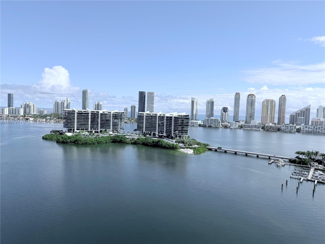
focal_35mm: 24
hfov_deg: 71.6
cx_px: 162
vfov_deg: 56.8
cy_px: 122
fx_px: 225
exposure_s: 1/6711
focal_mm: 6.76
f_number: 1.78
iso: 80
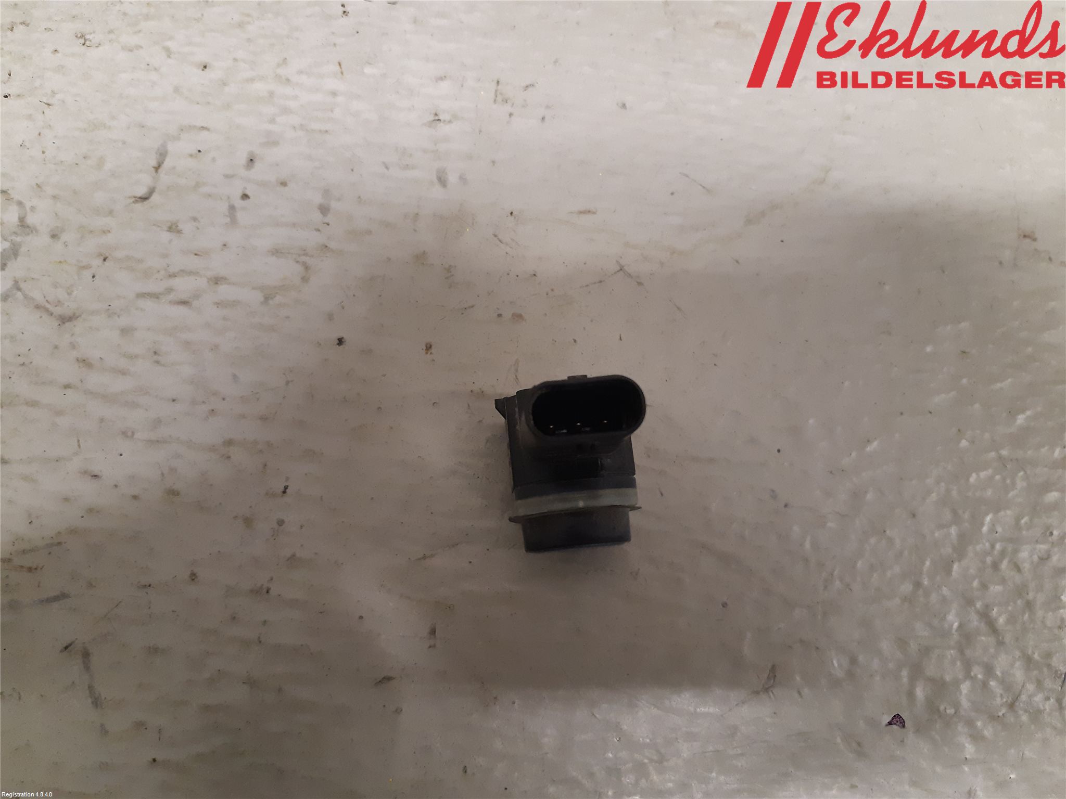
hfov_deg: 67.3
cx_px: 533
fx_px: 801
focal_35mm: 26
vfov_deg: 53.1
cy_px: 400
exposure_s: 1/50
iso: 250
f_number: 1.7
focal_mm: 3.93
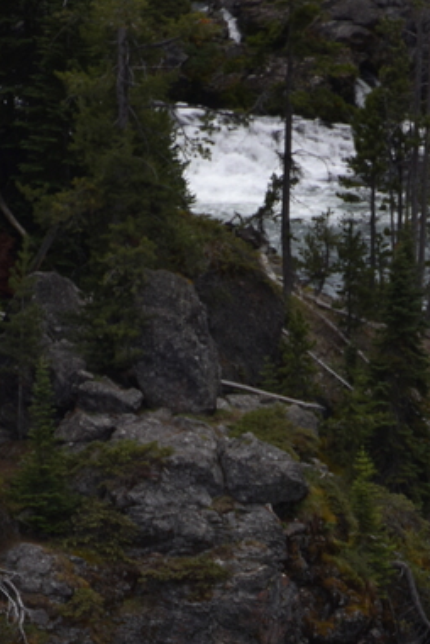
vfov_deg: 2.9
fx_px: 12643
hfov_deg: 1.9
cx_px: 430
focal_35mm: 707
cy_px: 956
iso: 100
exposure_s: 1/500
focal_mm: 210
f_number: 7.1
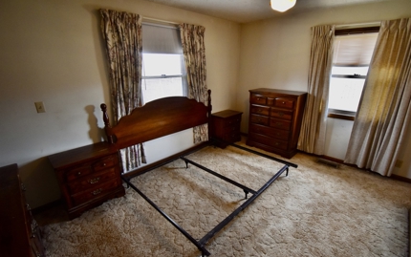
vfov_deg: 71.3
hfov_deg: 97.8
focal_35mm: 16
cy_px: 134
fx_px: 179
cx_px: 213
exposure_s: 1/60
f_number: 4.5
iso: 640
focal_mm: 10
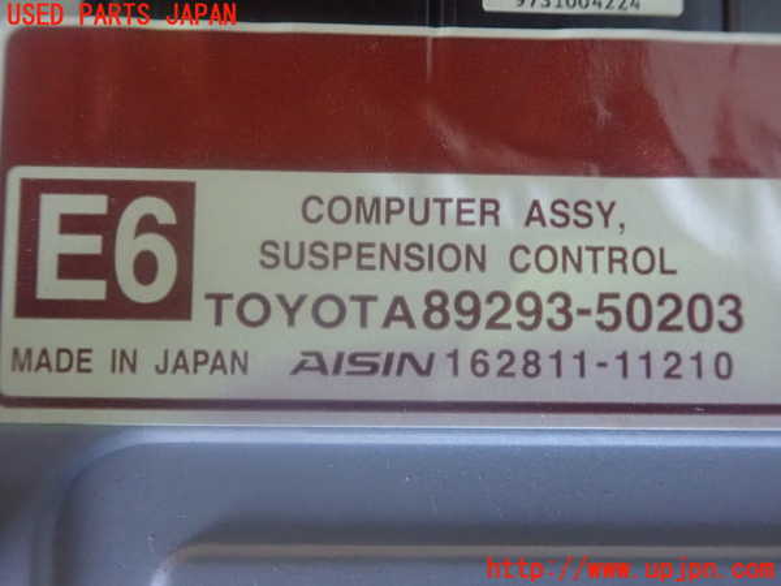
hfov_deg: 60.0
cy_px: 293
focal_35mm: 30
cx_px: 390
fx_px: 677
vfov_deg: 46.8
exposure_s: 1/30
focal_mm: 5.5
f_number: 2.3
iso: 1250
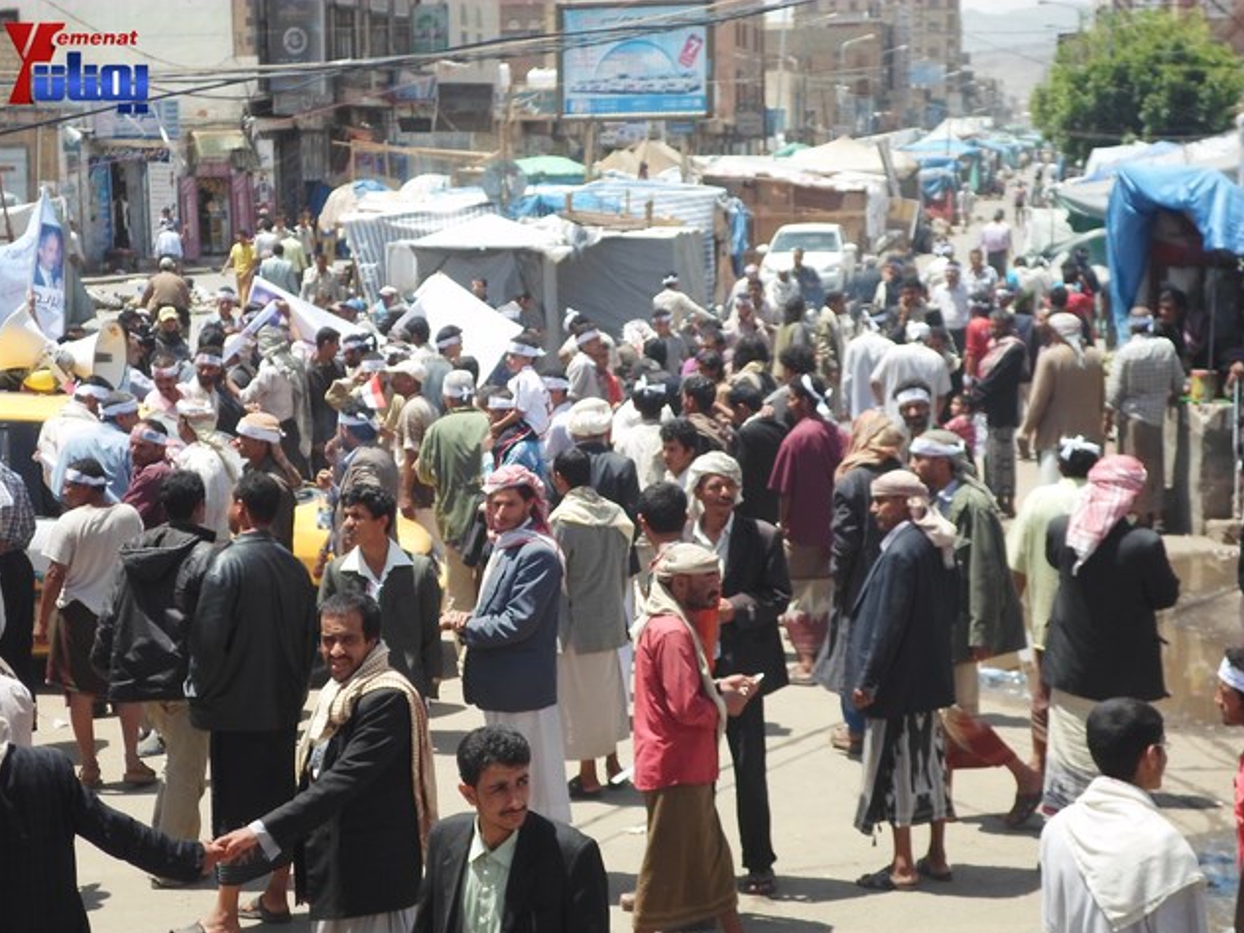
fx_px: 2947
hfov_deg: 23.8
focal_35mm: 82
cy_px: 470
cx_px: 616
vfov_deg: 18.0
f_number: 4.7
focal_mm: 14.6
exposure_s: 1/350
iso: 80
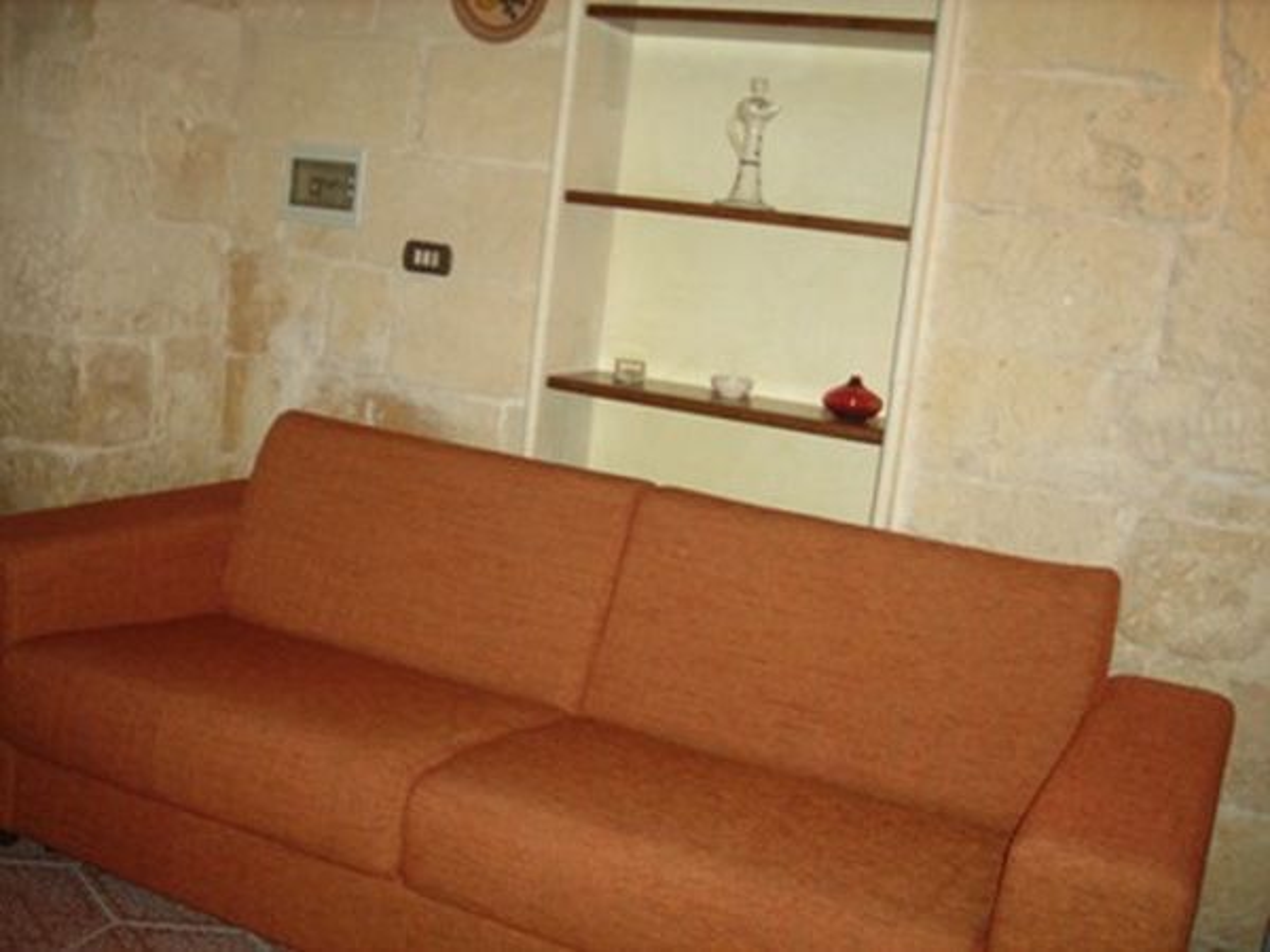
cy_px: 476
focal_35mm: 38
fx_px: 1394
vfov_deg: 37.7
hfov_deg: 49.0
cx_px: 635
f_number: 3.2
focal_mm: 6.3
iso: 200
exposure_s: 1/60.1
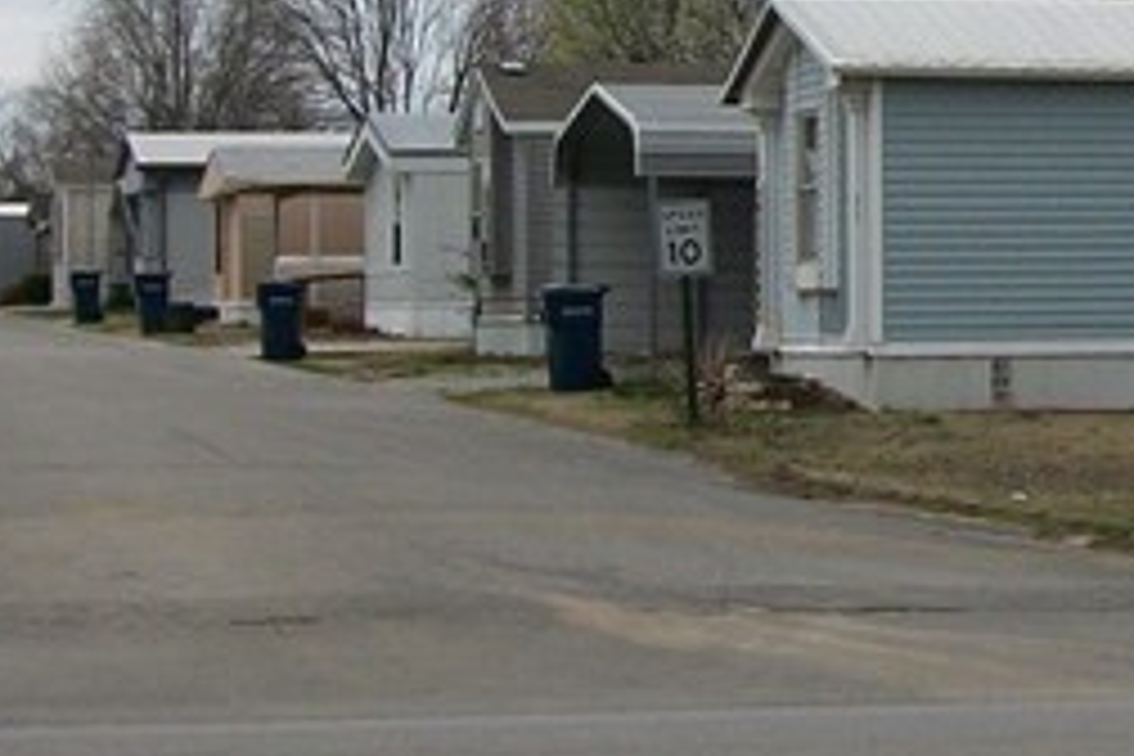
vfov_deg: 10.1
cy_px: 140
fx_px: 4252
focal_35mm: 135
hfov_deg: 14.8
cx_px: 1310
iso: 80
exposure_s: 1/160
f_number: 8.8
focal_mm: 5.7
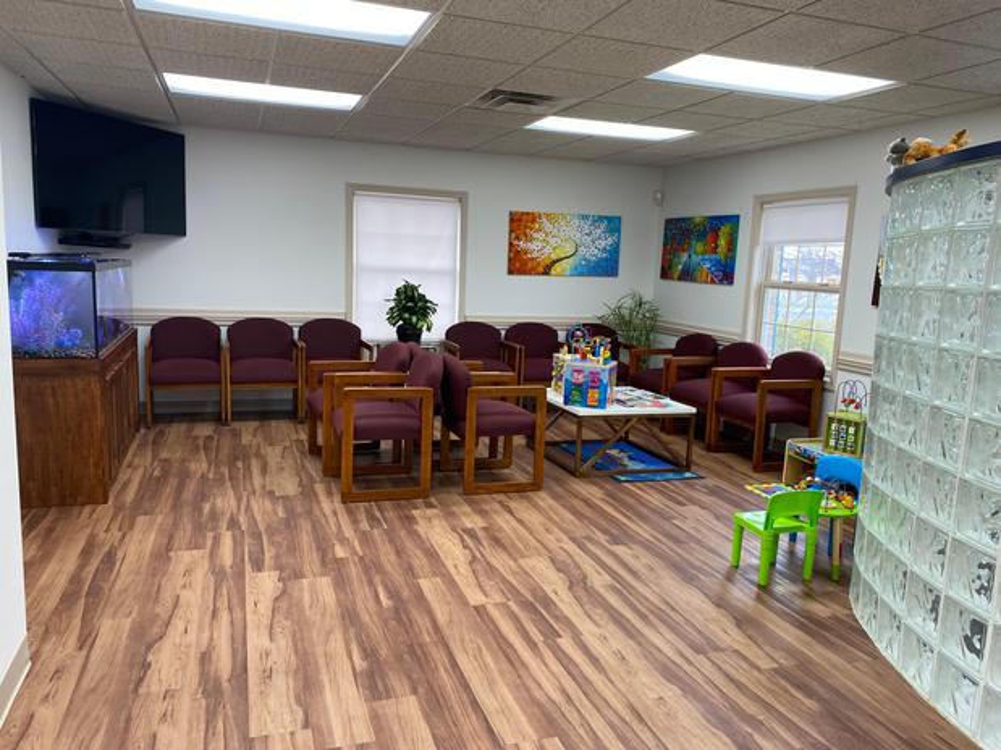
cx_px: 500
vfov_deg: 53.0
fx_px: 752
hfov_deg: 67.3
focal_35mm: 26
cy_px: 375
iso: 100
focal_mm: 4.25
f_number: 1.8
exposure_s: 1/120
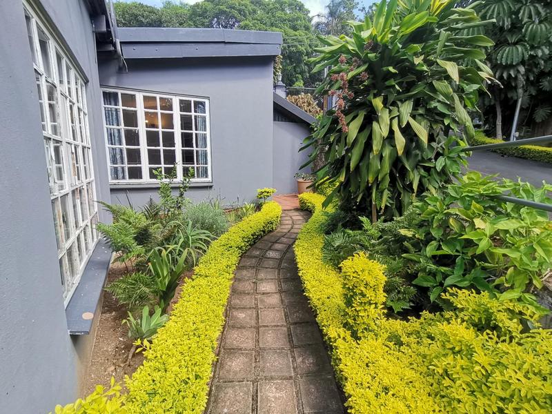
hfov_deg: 91.0
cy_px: 207
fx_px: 271
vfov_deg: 74.7
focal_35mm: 17
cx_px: 276
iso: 50
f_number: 2.4
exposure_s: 1/465
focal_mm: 1.78
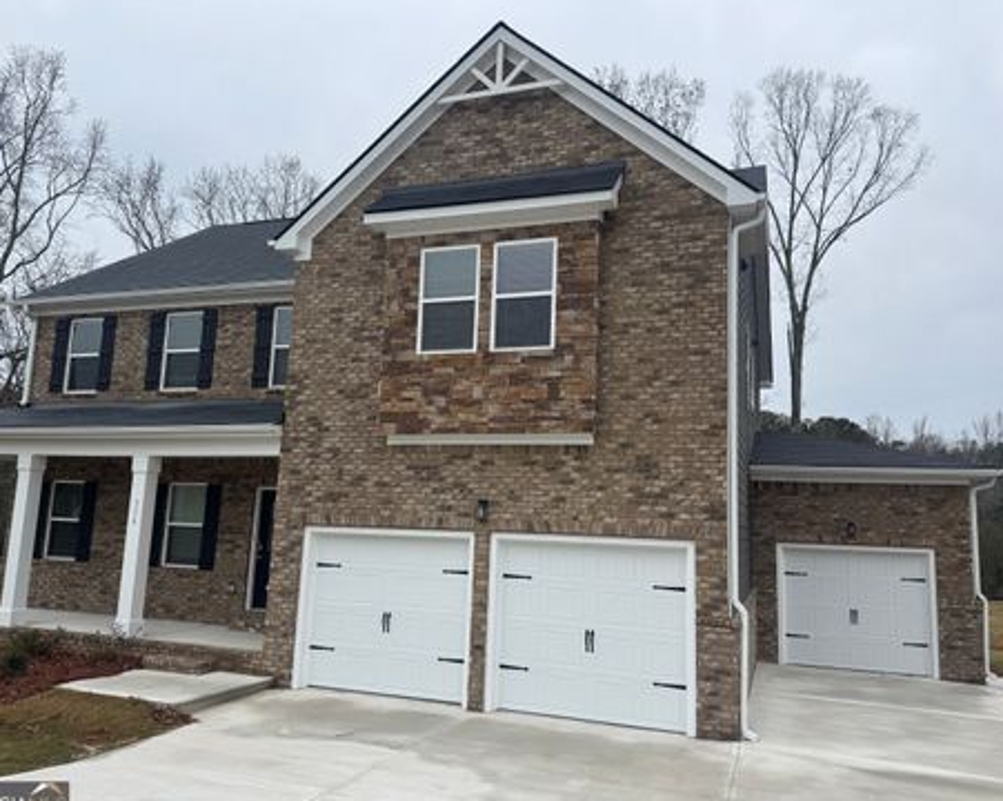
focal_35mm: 26
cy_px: 406
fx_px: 771
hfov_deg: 66.1
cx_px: 500
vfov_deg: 54.9
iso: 80
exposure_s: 1/1425
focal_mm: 6.76
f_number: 1.78
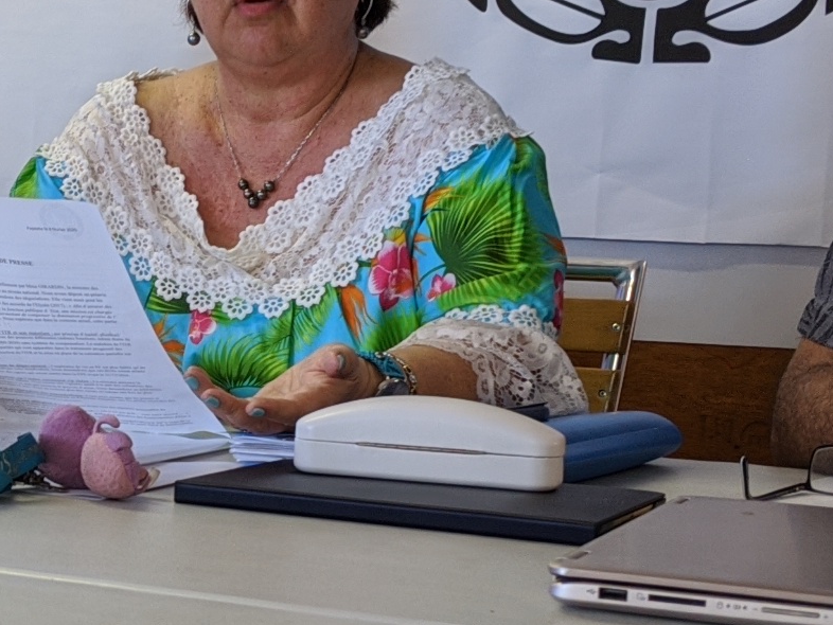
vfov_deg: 16.6
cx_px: 32
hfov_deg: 21.4
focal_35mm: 89
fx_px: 2142
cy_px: 377
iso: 108
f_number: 1.8
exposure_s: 1/24
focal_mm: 4.44
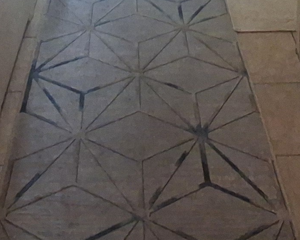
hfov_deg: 26.0
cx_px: 162
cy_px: -207
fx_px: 648
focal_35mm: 73
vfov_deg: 16.9
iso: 500
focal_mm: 1.64
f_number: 2.2
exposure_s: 1/33
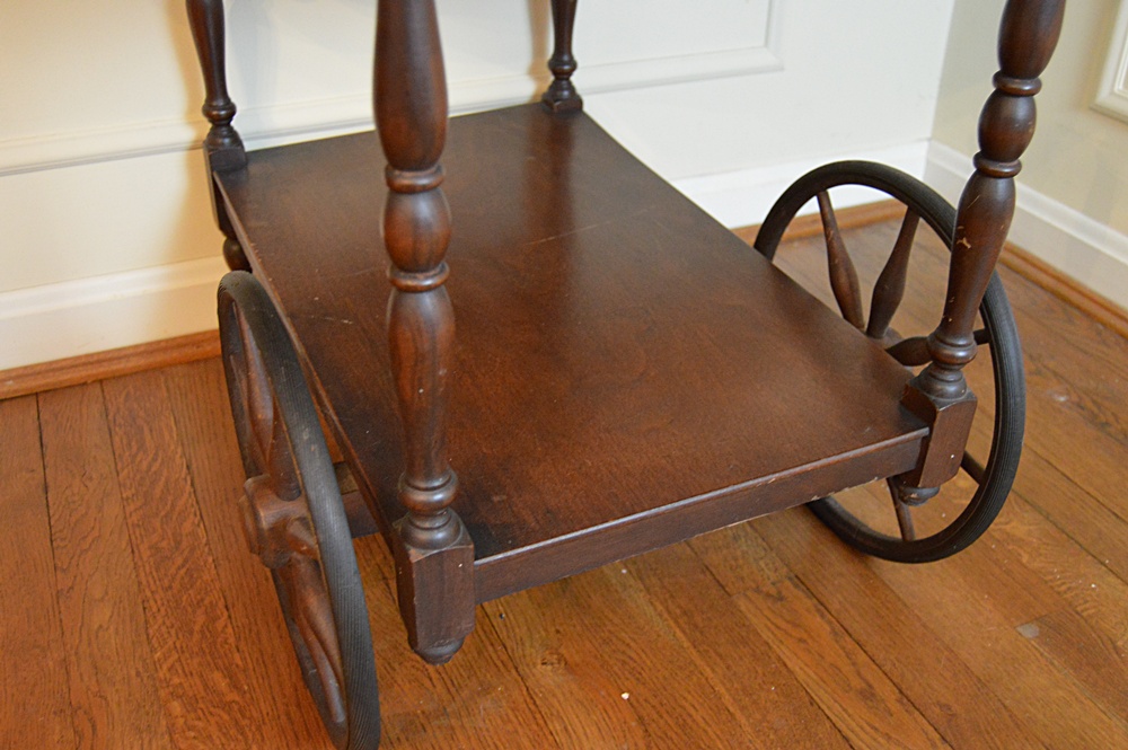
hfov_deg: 55.1
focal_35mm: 34
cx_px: 564
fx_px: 1080
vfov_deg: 38.3
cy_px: 375
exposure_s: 1/30
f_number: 3.8
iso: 3200
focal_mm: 23
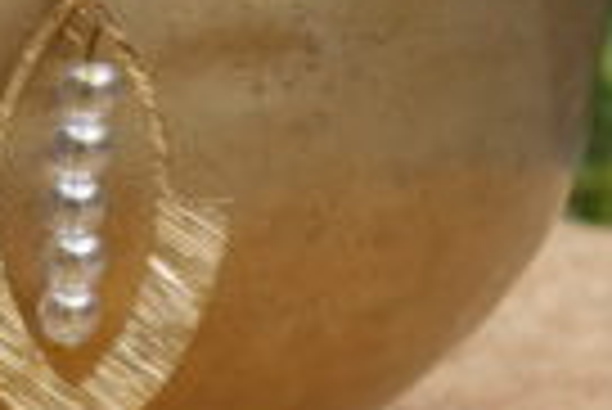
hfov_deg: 21.4
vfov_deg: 15.6
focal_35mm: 88
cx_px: -126
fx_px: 1498
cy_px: 250
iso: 125
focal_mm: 11.32
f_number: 5.6
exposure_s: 1/200
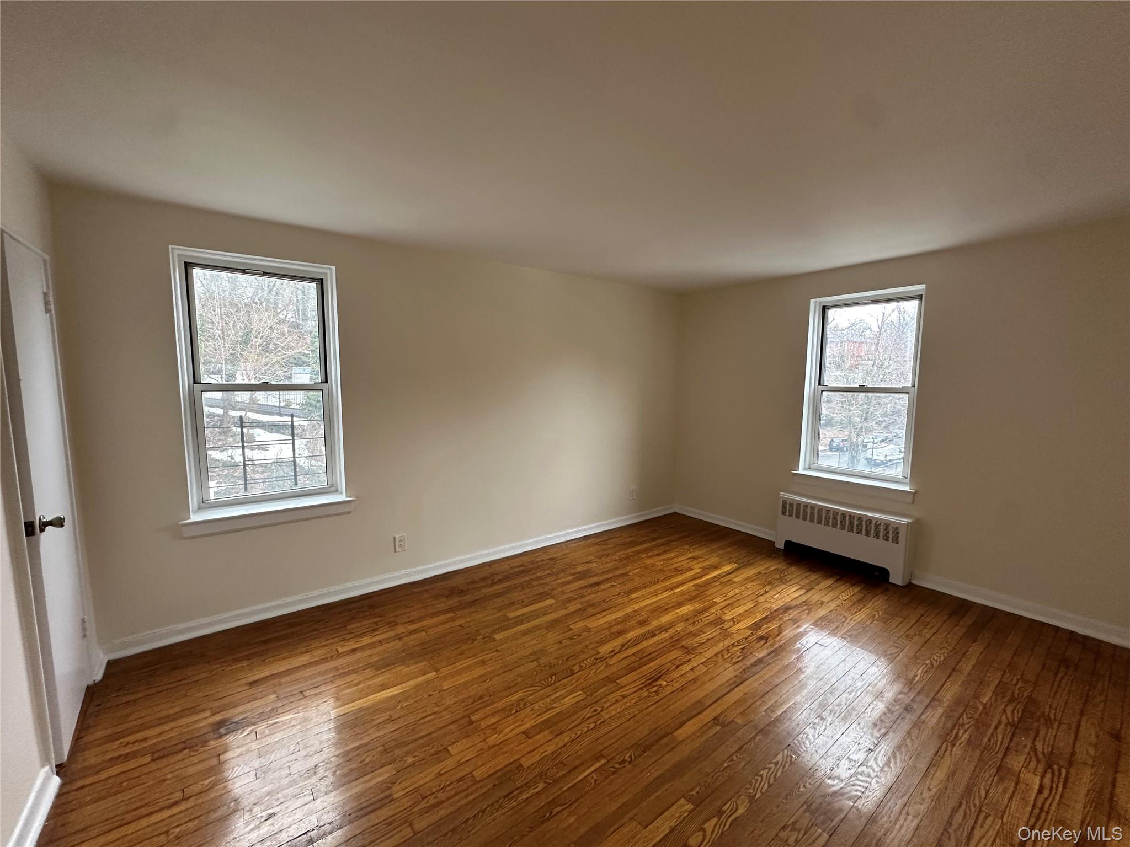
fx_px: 457
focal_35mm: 14
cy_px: 424
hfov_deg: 102.1
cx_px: 565
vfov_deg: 85.7
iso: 250
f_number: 2.2
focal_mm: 2.22
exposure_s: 1/120
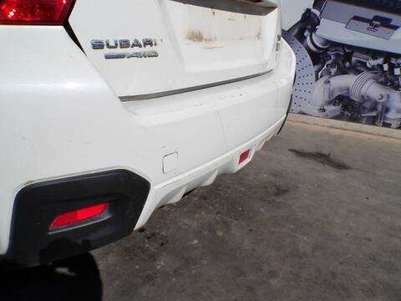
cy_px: 150
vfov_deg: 56.8
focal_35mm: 24
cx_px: 200
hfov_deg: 71.6
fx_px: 278
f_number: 5.8
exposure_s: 1/1000
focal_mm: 4.3
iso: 100
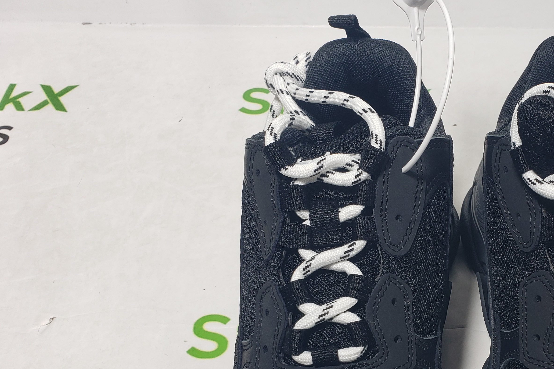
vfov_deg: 28.3
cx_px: 453
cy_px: 318
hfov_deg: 40.7
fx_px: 708
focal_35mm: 46
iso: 50
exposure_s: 1/175
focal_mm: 4.3
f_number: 2.4
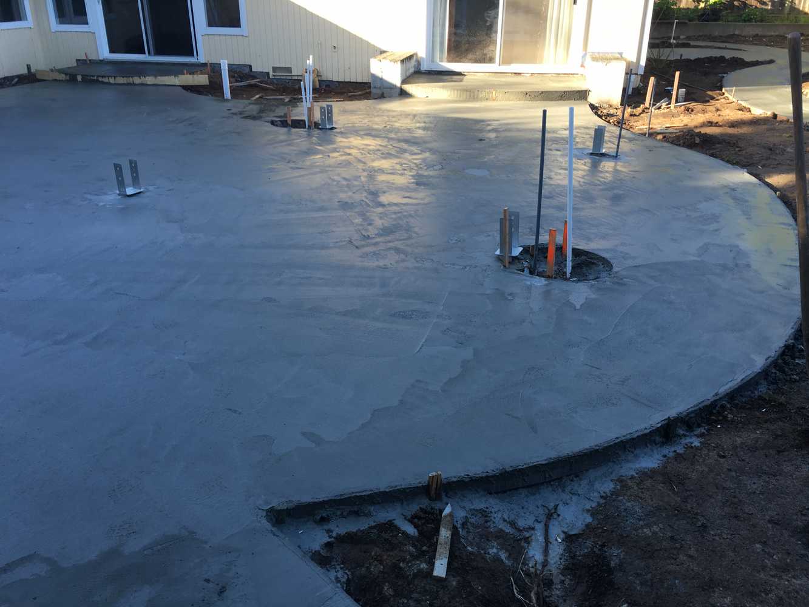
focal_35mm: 29
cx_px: 404
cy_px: 304
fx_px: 678
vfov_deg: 48.2
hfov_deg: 61.7
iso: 25
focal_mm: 4.15
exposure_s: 1/130
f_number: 2.2
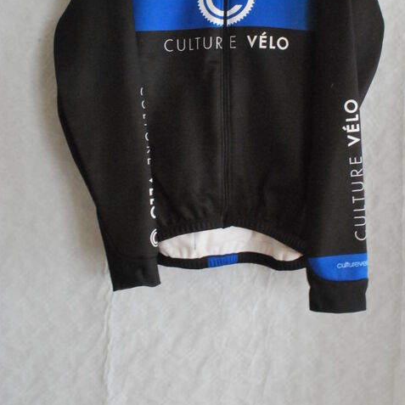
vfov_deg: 36.4
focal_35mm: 46
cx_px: 203
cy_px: 130
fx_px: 609
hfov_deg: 36.8
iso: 1600
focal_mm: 24
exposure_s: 1/5
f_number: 18
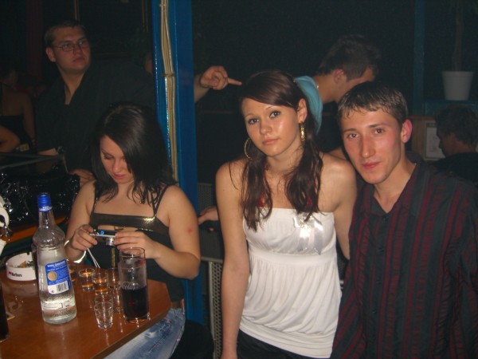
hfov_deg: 49.0
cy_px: 180
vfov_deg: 37.7
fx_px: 525
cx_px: 239
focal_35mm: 38
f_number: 2.8
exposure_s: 1/60
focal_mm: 7.9
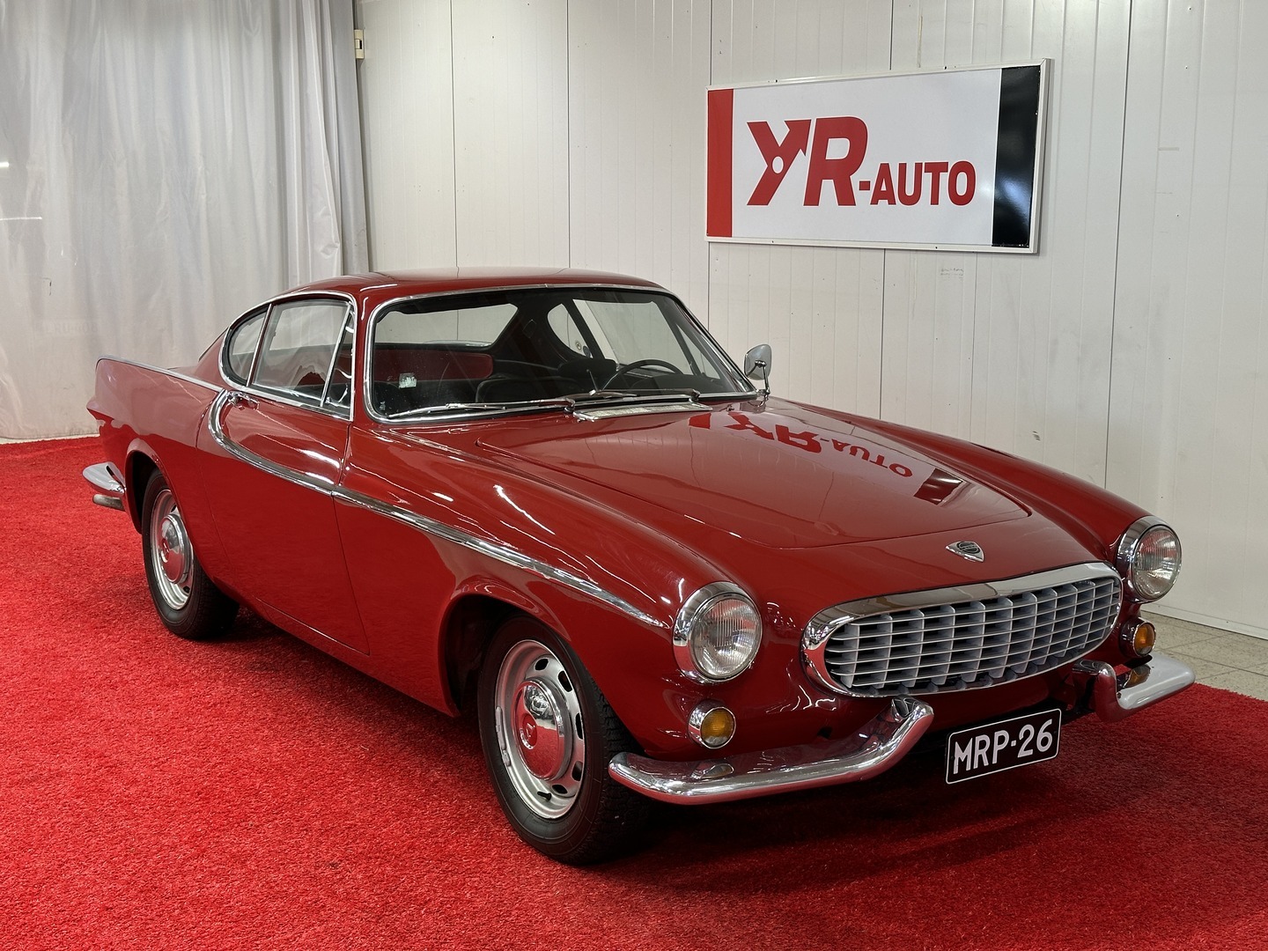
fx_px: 1758
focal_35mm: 48
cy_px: 476
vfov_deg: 30.3
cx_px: 634
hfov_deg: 39.7
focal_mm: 6.86
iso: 50
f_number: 1.78
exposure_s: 1/50
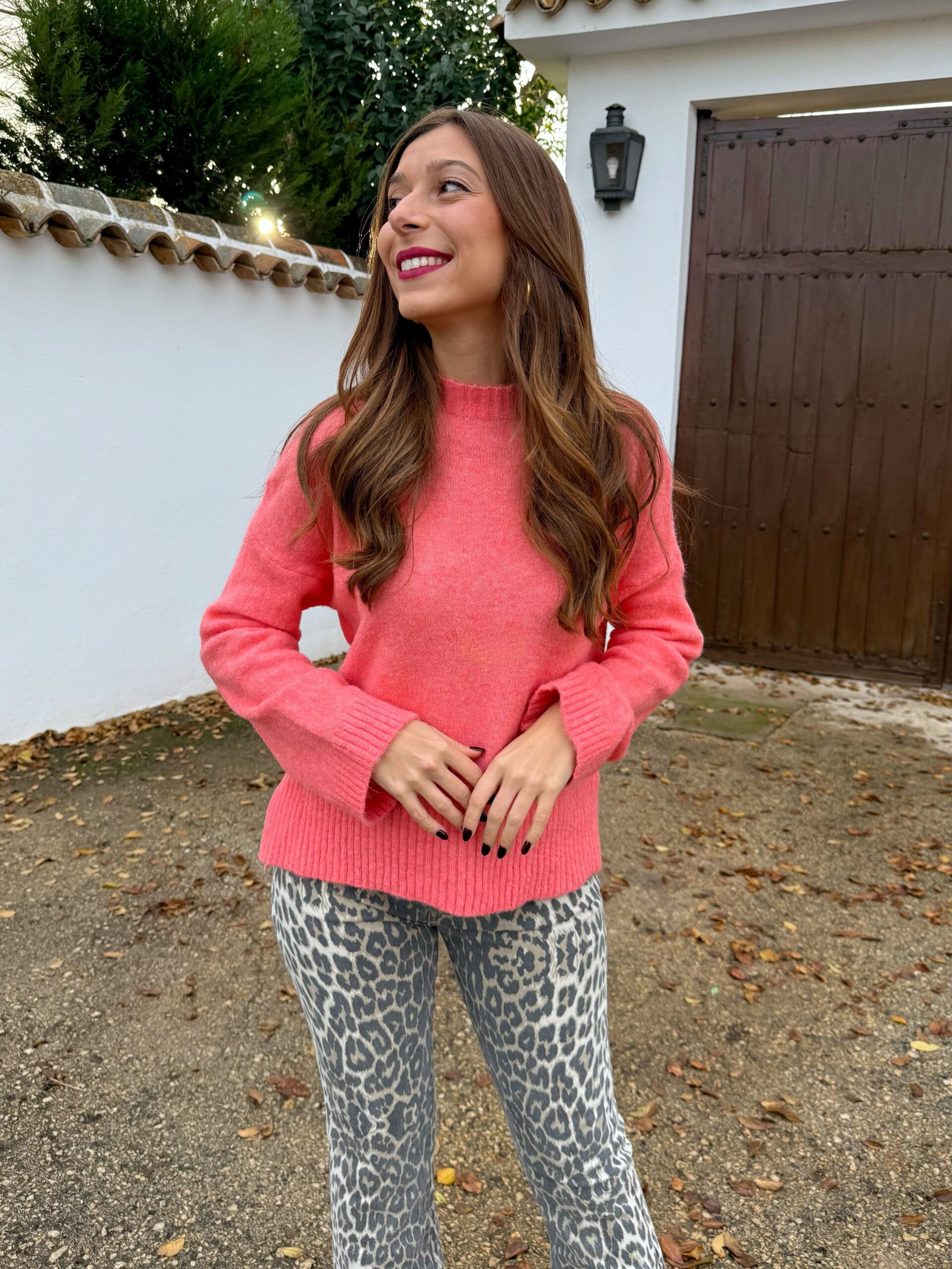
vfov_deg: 71.6
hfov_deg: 56.8
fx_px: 880
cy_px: 634
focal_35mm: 24
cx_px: 476
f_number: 1.78
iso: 80
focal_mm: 6.76
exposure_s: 1/291
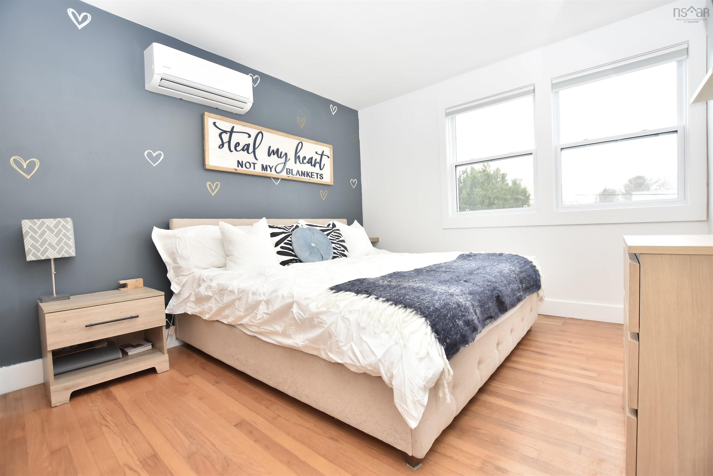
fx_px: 297
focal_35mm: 15
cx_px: 356
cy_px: 238
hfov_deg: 100.4
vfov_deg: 77.3
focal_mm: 10
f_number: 4
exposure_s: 1/60
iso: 400
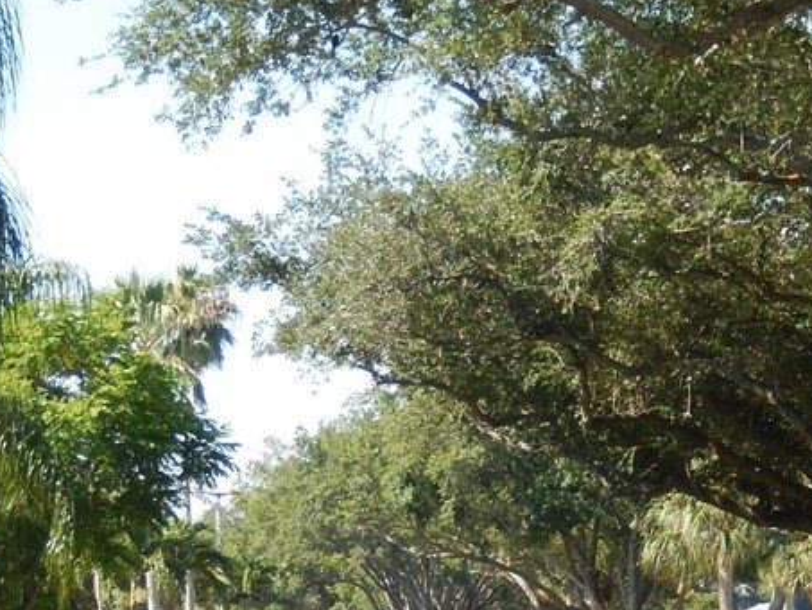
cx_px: 350
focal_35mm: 165
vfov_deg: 9.0
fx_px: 3871
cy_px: 501
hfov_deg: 12.0
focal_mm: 13.1
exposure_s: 1/400
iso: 180
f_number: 4.9
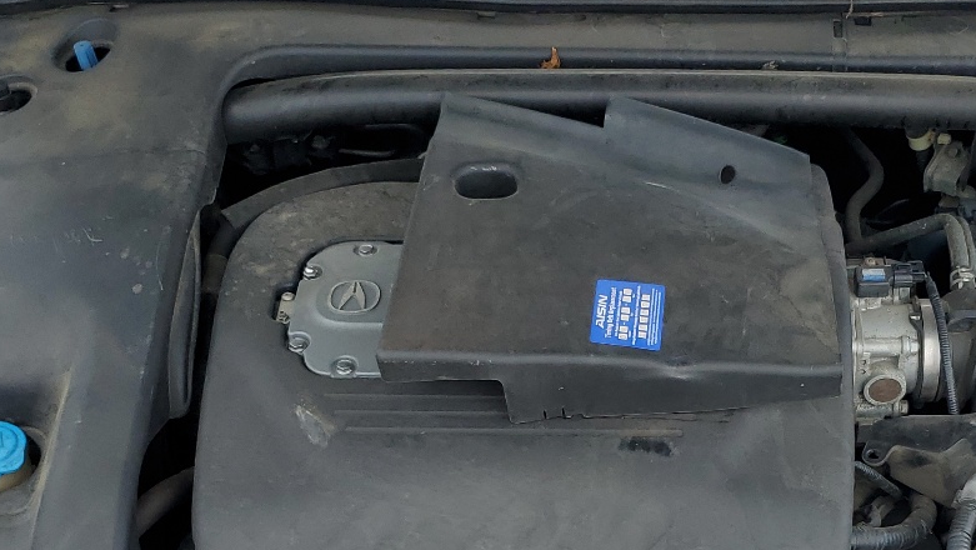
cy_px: 544
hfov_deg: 35.1
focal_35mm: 58
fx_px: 1502
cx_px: 749
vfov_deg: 20.1
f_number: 1.5
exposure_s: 1/1250
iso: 50
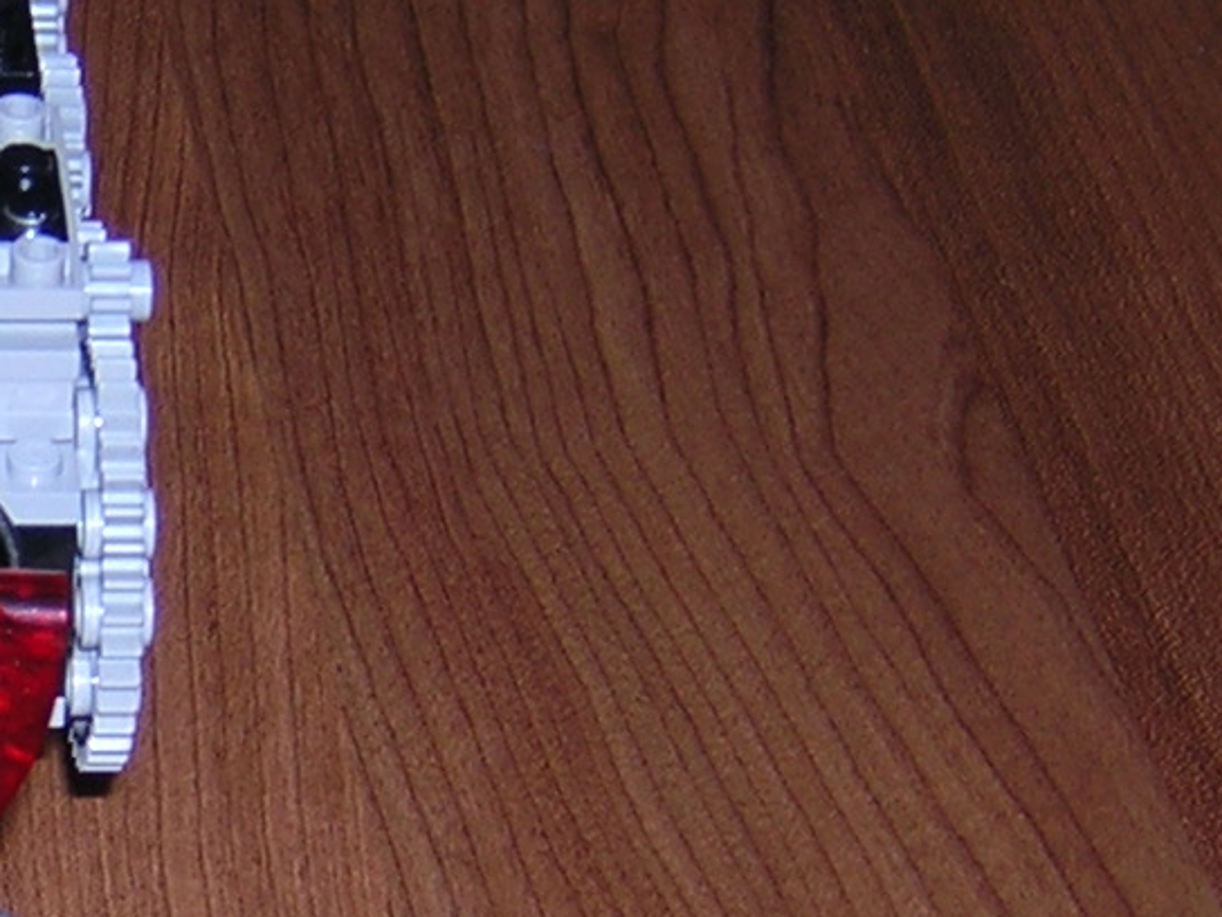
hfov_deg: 12.8
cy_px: 661
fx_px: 5295
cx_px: -258
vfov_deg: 9.9
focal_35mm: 150
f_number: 3.1
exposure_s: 1/60.1
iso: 100
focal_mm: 6.6
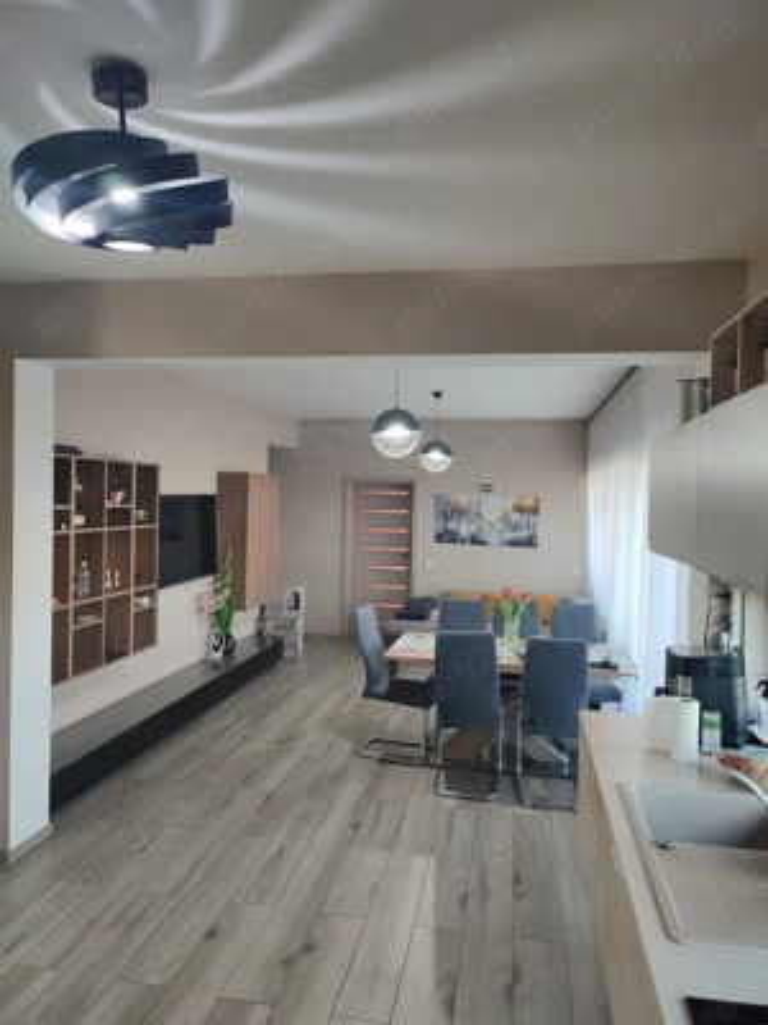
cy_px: 512
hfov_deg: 54.9
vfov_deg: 69.4
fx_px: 740
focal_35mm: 25
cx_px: 384
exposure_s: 1/33
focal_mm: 6.04
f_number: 1.9
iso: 312
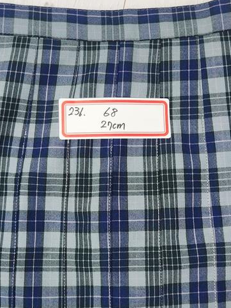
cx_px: 118
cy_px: 182
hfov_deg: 24.0
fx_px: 543
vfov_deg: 31.6
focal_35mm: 61
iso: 200
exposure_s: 1/120
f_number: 1.8
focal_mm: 5.4
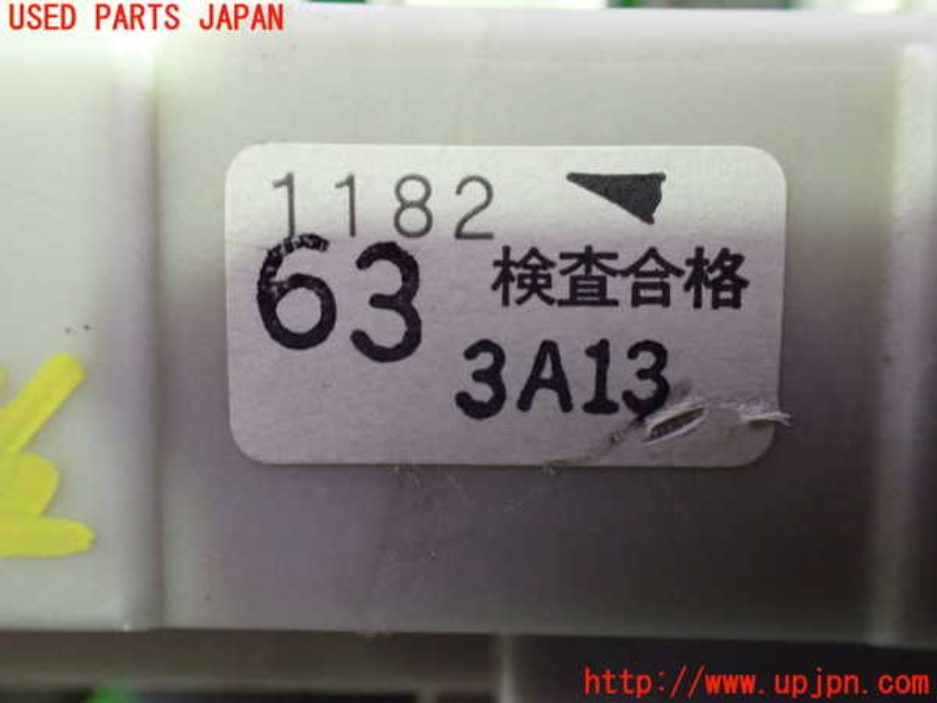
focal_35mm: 30
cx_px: 468
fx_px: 812
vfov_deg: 46.8
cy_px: 352
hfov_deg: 60.0
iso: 1000
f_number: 2.3
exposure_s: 1/30
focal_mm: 5.4
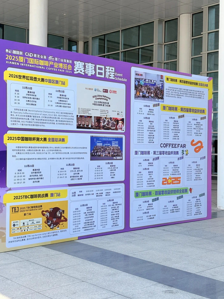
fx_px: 457
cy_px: 149
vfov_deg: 36.2
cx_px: 113
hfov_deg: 27.5
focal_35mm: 53
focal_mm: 5.96
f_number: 1.6
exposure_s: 1/907
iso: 40
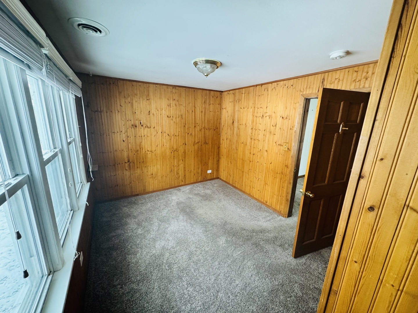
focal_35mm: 14
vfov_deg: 85.7
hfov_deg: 102.1
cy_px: 156
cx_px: 209
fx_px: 169
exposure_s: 1/60
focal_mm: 2.22
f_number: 2.2
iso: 250
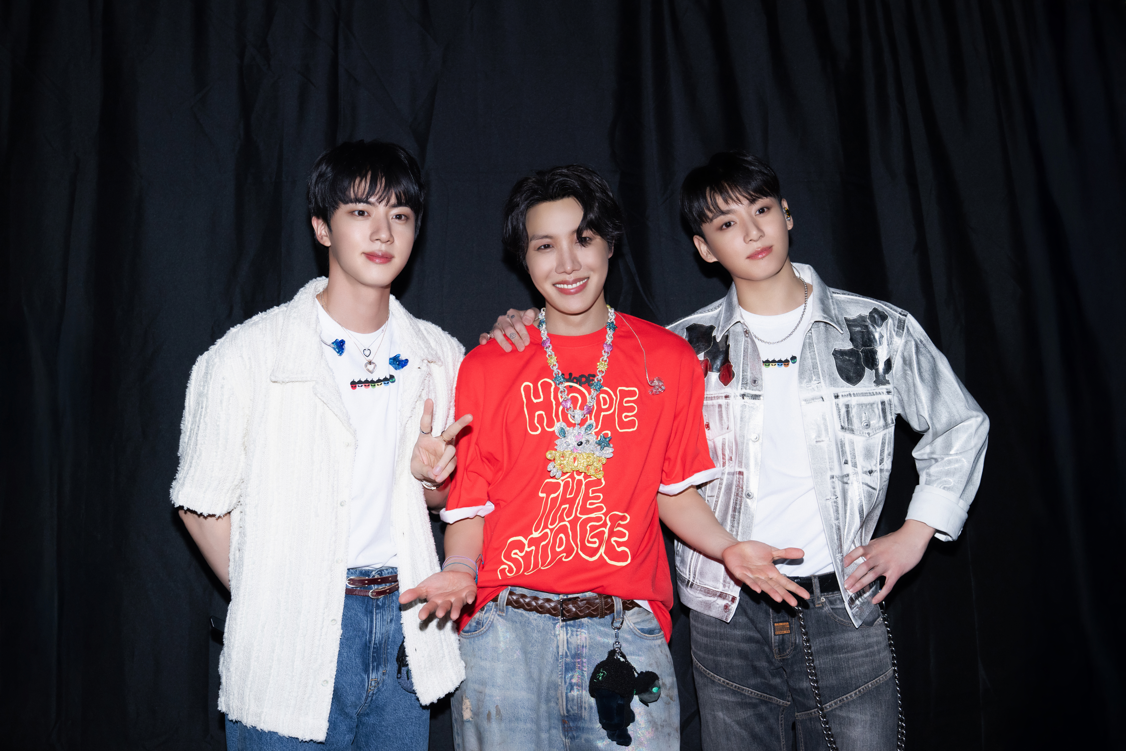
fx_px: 1095
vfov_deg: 37.9
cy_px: 376
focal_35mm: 35
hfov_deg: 54.4
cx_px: 563
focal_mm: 35
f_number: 4
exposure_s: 1/160
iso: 800
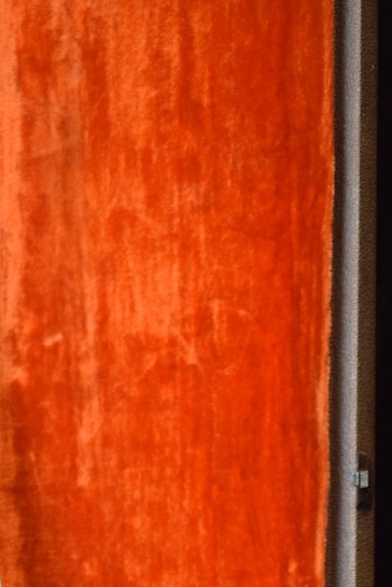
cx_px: 20
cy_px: 743
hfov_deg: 10.3
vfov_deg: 14.9
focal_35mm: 132
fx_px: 2153
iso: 2000
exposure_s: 1/60
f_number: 4.5
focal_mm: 32
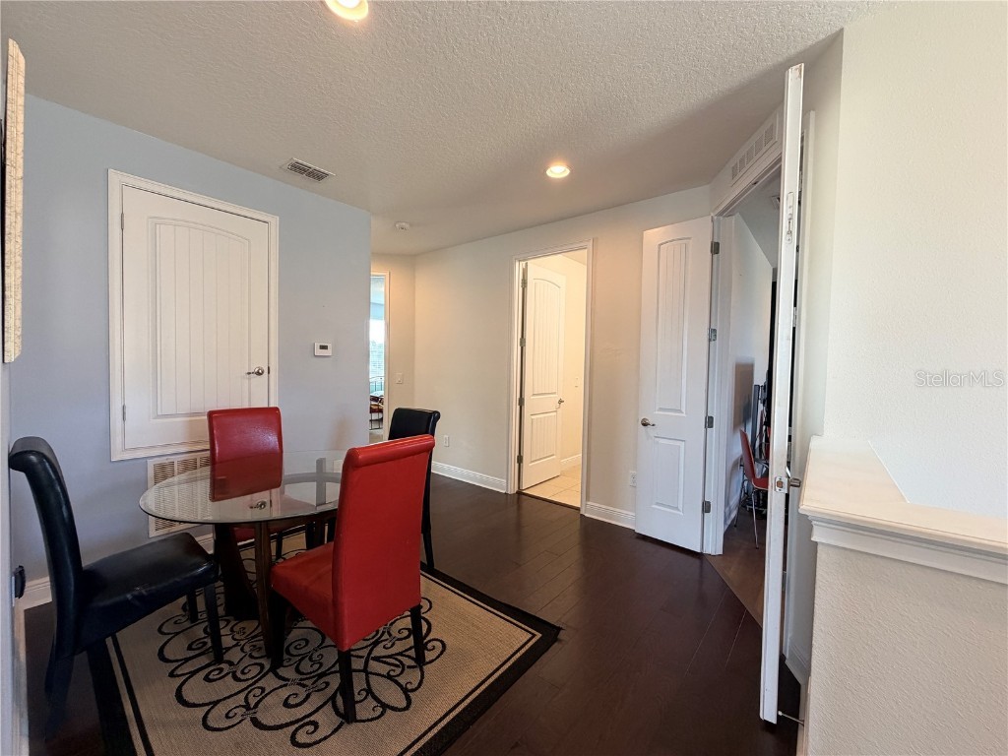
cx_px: 504
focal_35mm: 14
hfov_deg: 102.1
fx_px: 408
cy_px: 378
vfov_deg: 85.7
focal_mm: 2.22
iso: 250
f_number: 2.2
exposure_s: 1/120
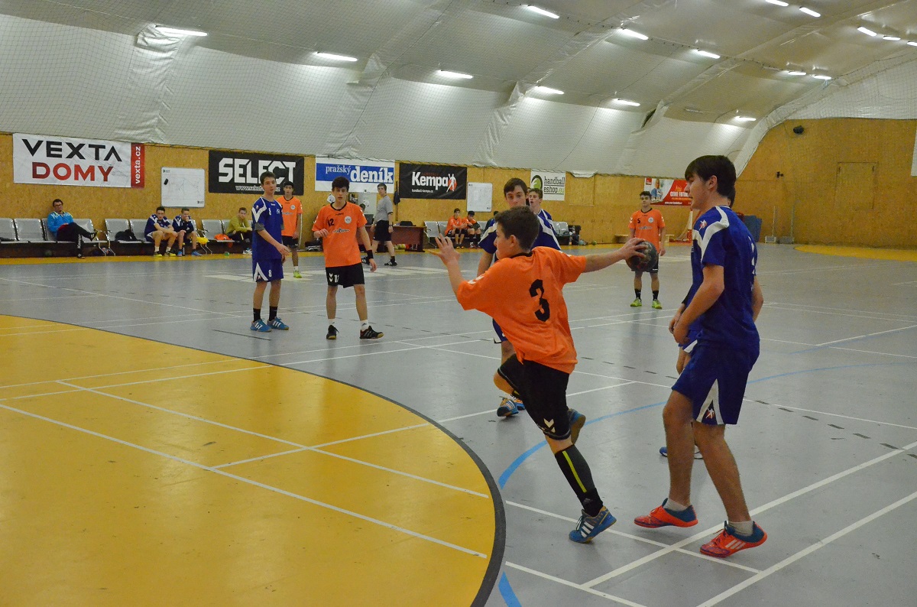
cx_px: 458
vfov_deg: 31.7
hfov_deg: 46.5
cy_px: 304
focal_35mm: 42
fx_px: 1067
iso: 6400
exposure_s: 1/1000
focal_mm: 28
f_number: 5.6
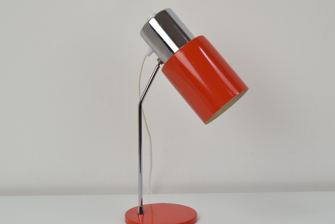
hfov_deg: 27.8
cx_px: 176
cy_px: 119
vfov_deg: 18.8
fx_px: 676
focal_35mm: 73
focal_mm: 45
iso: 1600
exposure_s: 1/400
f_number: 10
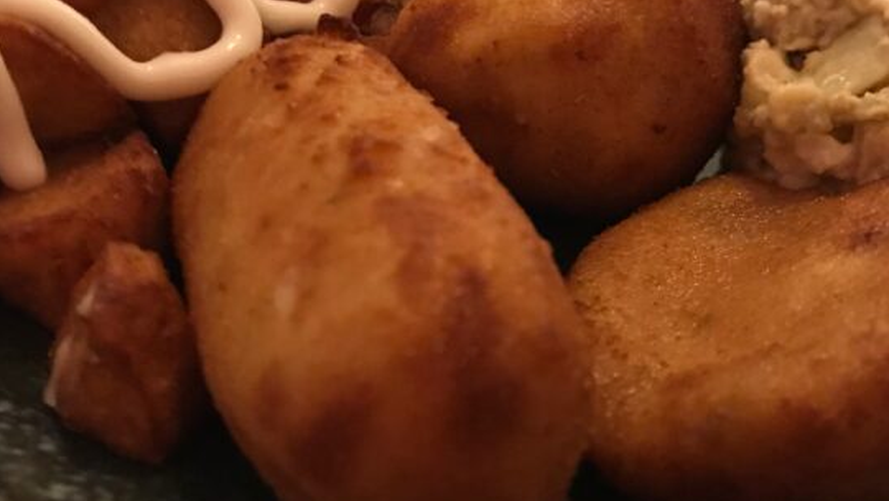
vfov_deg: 24.8
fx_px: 1132
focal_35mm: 48
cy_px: 152
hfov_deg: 42.5
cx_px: 563
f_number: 1.8
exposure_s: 1/5
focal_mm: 3.99
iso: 100
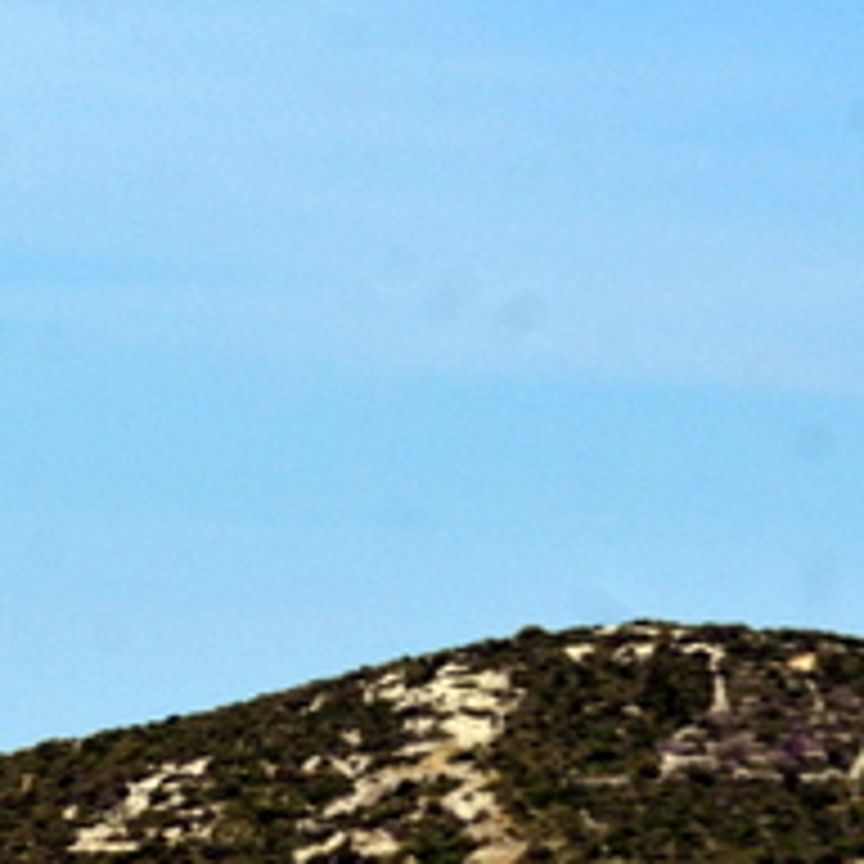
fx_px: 8239
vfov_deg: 6.0
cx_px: -702
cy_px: 1053
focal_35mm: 292
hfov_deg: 5.9
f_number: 11
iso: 250
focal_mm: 55
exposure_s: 1/500
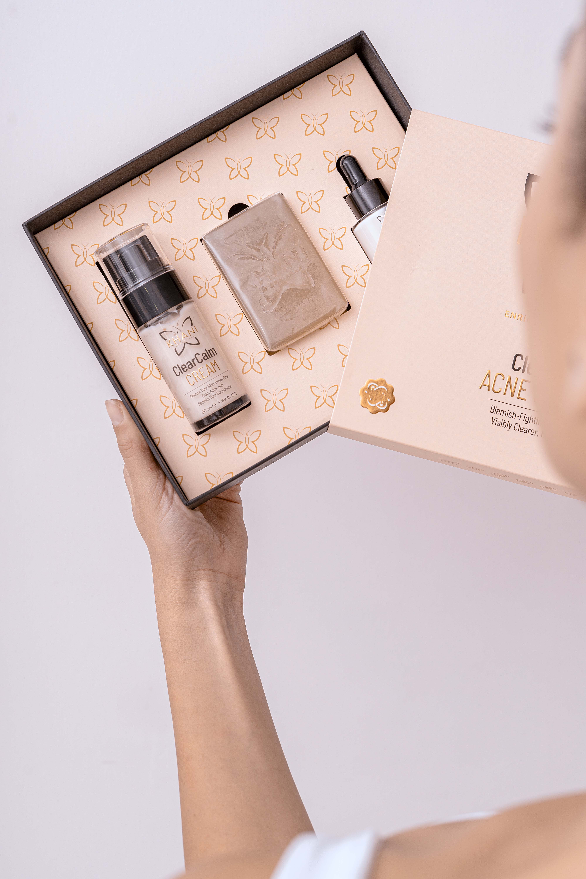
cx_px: 293
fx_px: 1221
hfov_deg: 27.0
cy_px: 440
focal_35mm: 50
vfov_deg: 39.6
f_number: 6.3
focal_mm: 50
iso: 200
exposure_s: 1/125
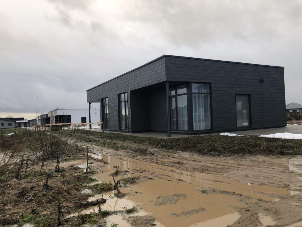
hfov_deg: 63.4
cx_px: 151
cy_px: 114
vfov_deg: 49.7
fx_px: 244
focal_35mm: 28
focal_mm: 4
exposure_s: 1/251
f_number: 1.8
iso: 20
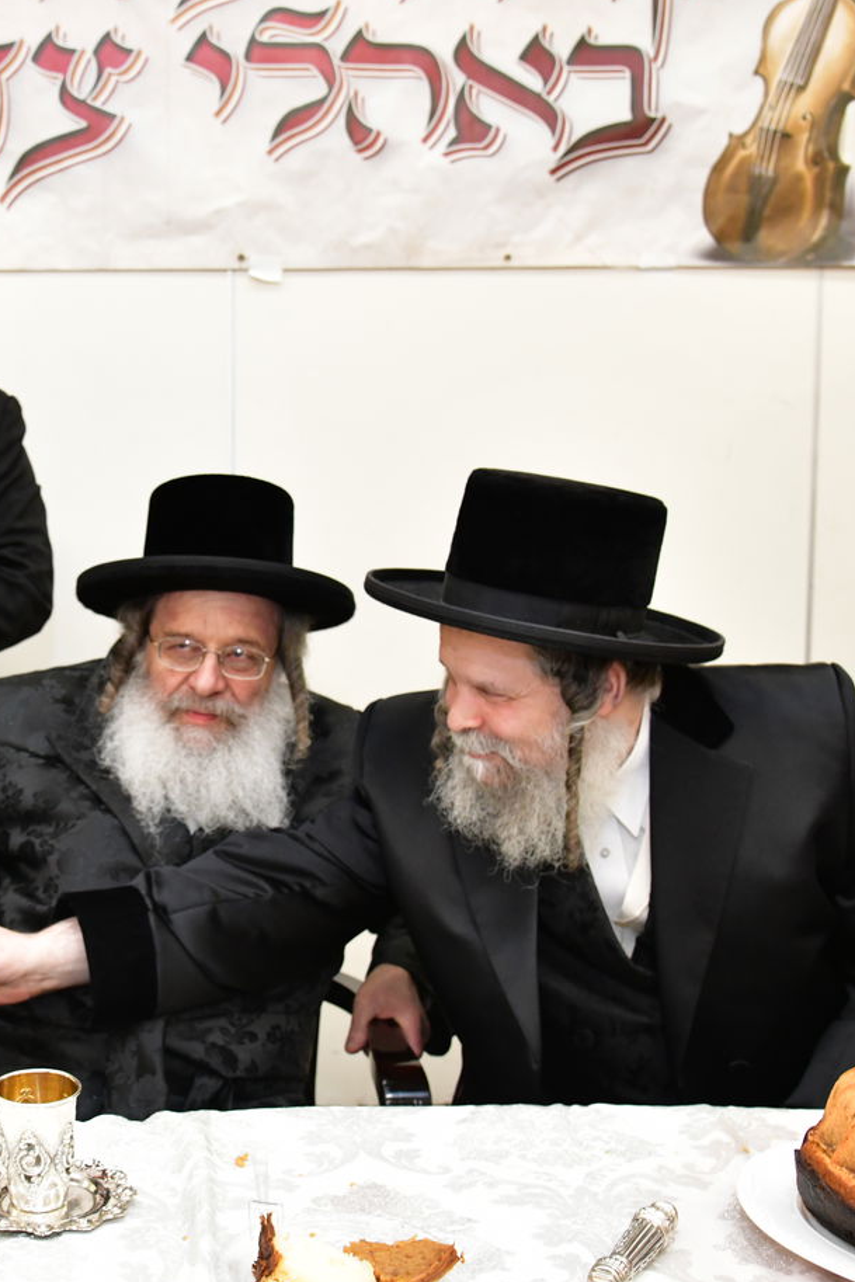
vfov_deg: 42.7
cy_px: 638
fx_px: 1638
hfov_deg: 28.3
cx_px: 111
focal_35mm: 46
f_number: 5.6
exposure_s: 1/100
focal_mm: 30
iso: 3200
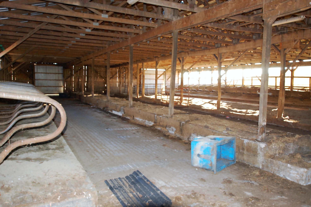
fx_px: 259
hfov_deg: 62.0
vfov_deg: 43.5
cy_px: 104
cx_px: 156
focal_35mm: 30
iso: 900
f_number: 3.5
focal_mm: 20
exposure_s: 1/60
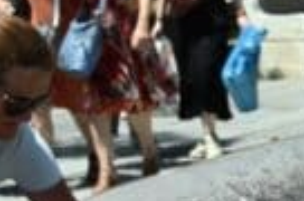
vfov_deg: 5.8
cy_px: 322
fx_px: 1955
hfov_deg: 8.7
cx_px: 425
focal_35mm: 232
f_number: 4
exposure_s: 1/3200
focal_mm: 27.5
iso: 200
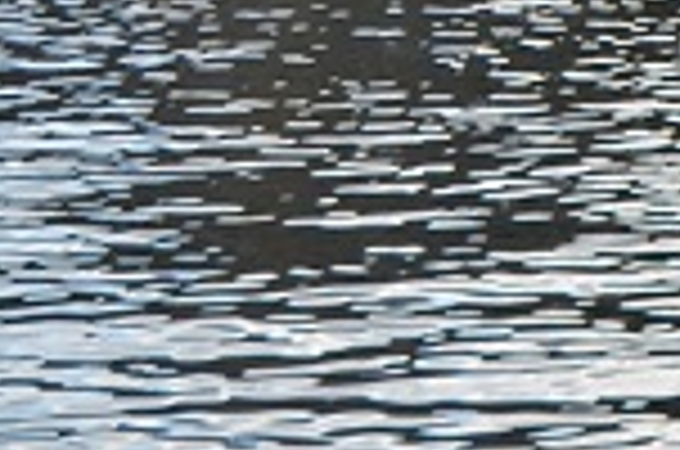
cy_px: -916
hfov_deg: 8.5
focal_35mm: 238
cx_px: 997
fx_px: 4486
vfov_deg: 5.4
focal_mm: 24
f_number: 4.5
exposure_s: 1/400
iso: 125
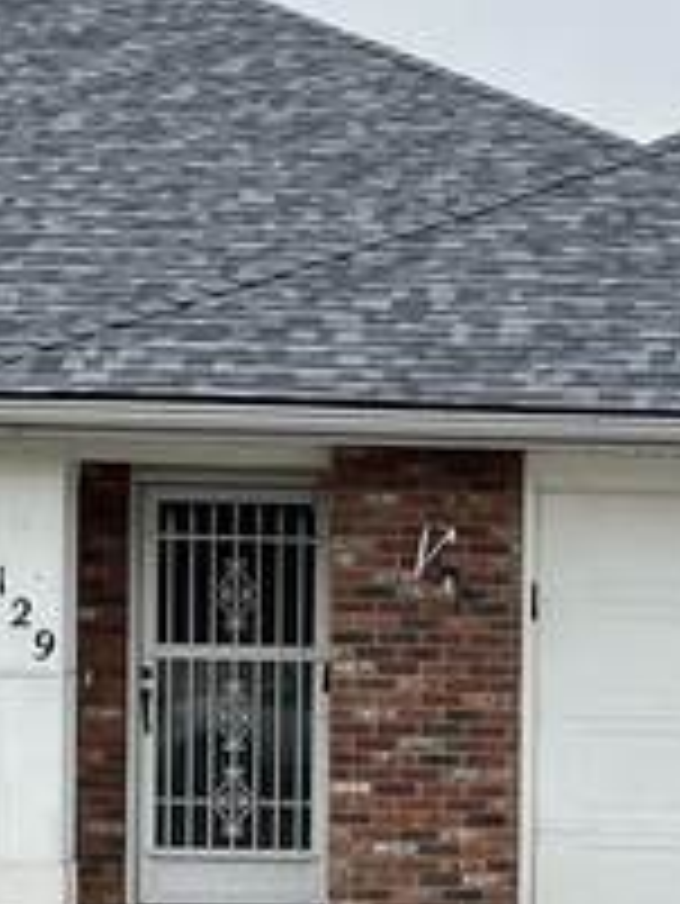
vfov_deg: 15.6
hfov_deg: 11.8
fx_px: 3244
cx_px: 671
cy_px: 855
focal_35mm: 124
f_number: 1.6
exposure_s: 1/2463
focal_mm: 5.1
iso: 50
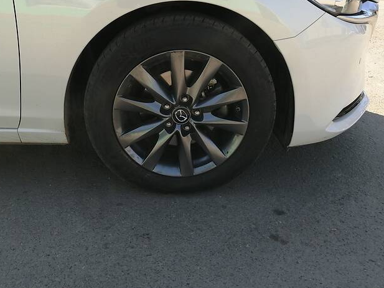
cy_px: 105
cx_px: 180
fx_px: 388
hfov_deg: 52.6
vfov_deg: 40.4
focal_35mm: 35
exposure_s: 1/549
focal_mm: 3.9
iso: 50
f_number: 1.8
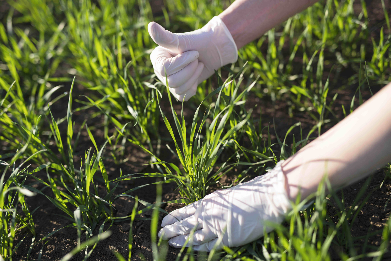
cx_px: 196
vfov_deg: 27.0
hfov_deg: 39.6
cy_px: 130
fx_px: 543
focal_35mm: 50
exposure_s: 1/3200
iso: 250
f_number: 2
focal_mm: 50
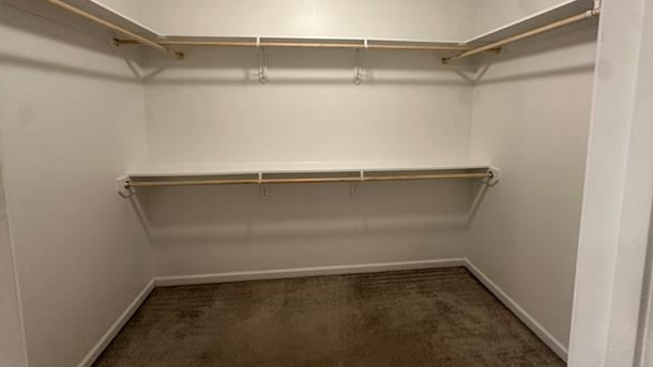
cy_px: 136
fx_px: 277
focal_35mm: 16
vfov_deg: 66.0
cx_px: 330
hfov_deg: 99.4
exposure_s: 1/60
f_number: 2.2
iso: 160
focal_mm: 2.22
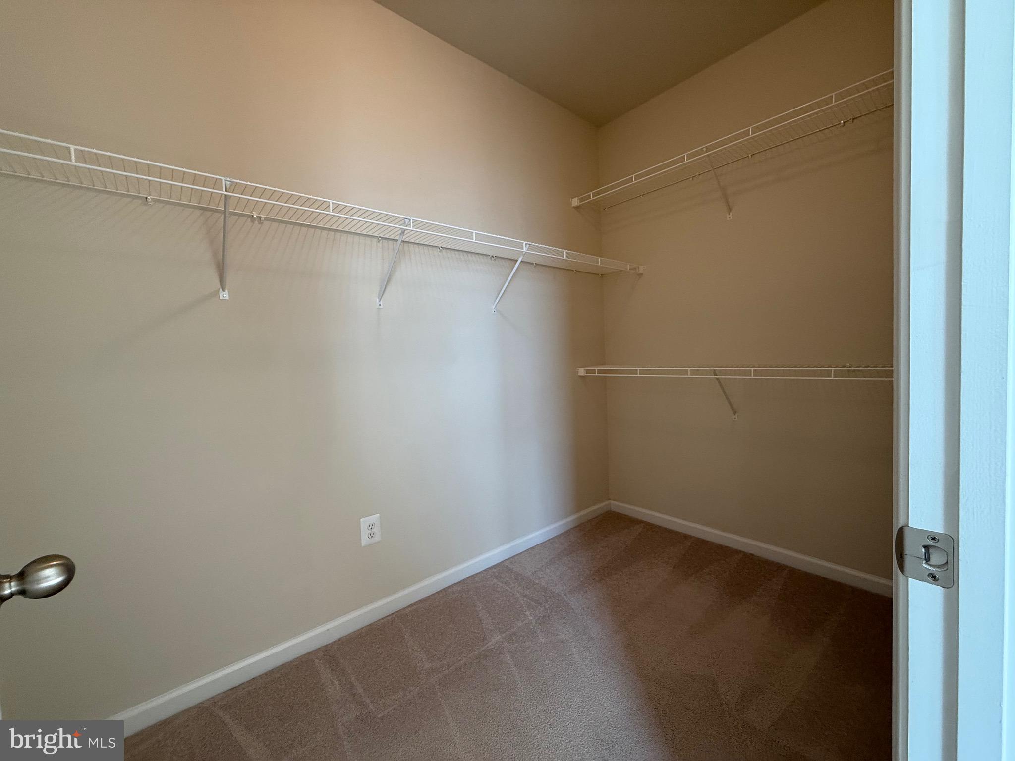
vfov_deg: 85.7
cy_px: 380
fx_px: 411
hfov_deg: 102.1
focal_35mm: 14
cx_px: 508
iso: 200
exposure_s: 1/120
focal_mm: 2.22
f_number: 2.2
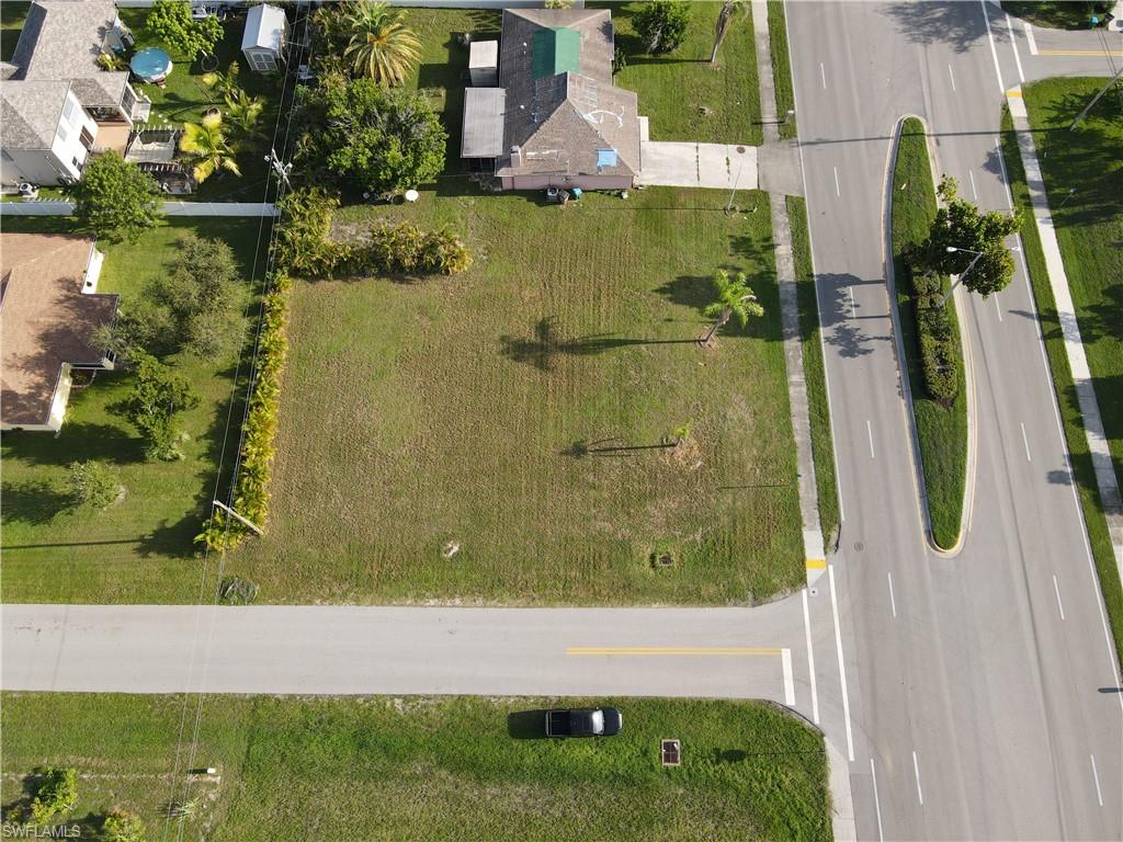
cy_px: 421
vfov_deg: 56.8
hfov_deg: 71.6
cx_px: 562
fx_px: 779
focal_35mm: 24
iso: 110
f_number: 2.8
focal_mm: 4.5
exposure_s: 1/320
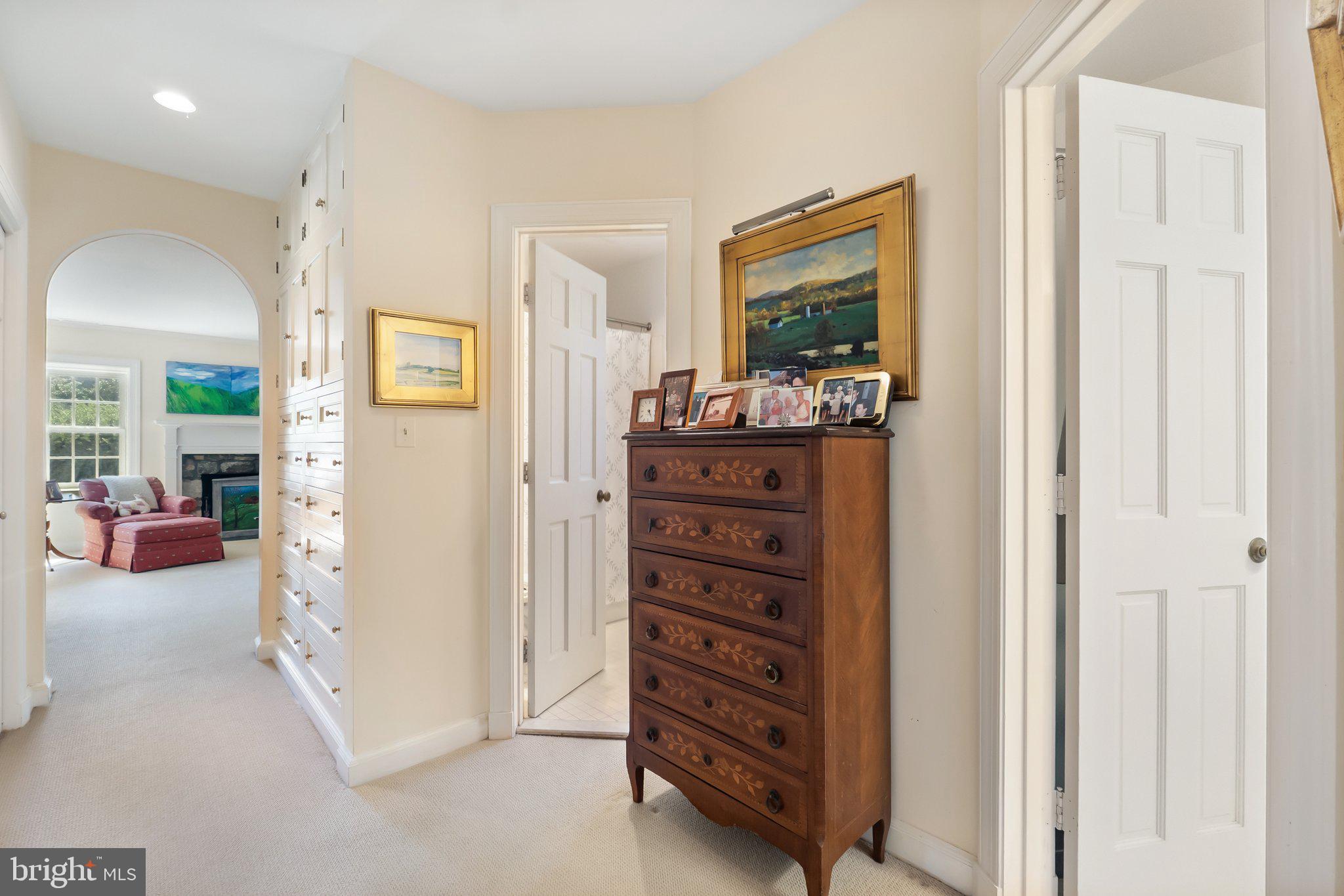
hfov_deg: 100.4
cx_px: 672
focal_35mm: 15
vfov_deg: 77.3
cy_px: 448
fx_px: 560
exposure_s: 1/4
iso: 800
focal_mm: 10
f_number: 8
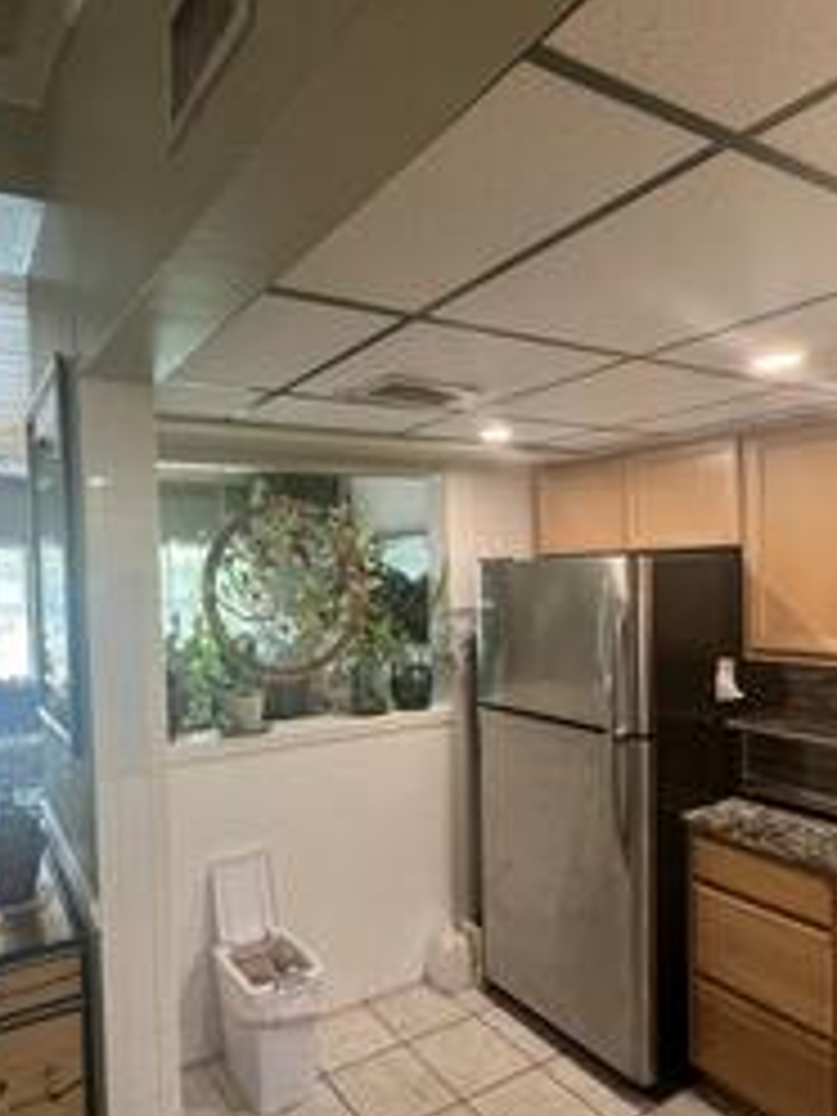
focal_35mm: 21
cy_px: 594
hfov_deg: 62.9
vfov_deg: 78.9
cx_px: 333
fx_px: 677
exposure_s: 1/120
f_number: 1.8
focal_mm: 1.57
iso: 250
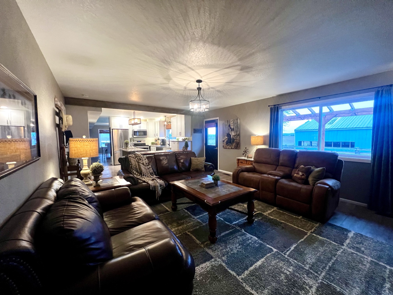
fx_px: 148
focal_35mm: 13
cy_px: 148
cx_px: 196
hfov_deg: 106.2
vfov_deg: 89.9
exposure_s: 1/60
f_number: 1.8
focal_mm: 1.57
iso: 500
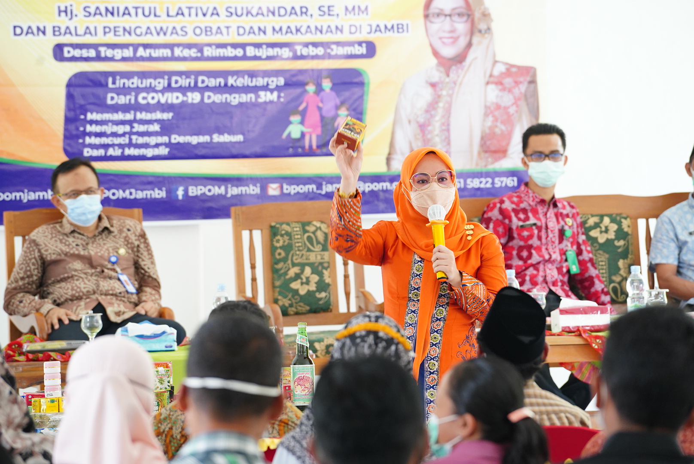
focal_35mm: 200
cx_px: 347
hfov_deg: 10.3
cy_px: 232
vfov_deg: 6.9
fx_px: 3858
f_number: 5.6
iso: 2500
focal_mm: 200
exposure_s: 1/100
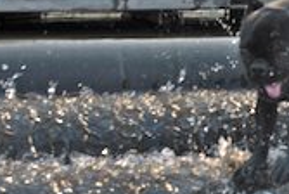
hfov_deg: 14.2
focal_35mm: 143
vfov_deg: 9.6
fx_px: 1150
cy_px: 114
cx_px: 271
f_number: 5.6
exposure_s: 1/400
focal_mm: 32
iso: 100
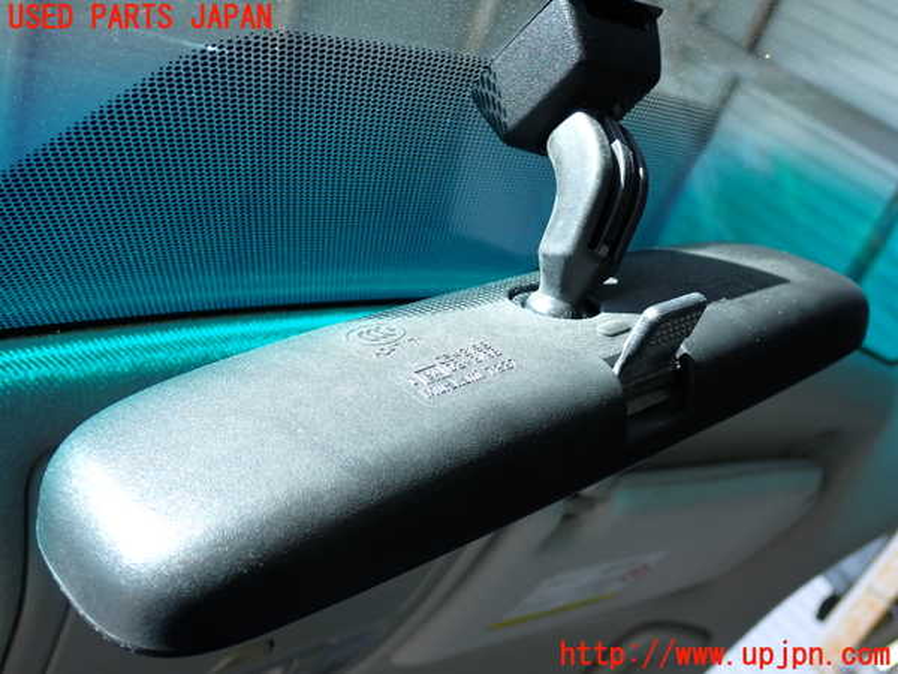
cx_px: 449
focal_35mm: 38
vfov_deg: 37.7
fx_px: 986
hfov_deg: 49.0
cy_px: 337
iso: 100
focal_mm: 6.83
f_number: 2.7
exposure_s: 1/125
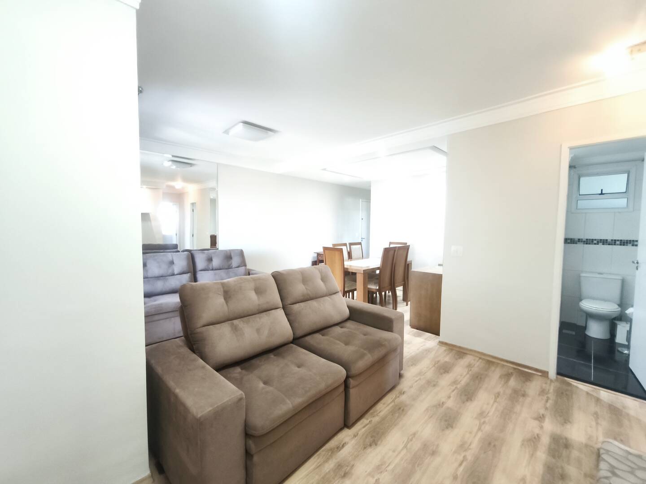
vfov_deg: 81.7
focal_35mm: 15
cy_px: 242
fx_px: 280
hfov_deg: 98.2
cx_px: 323
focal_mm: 1.91
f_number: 2.2
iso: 500
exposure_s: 1/24
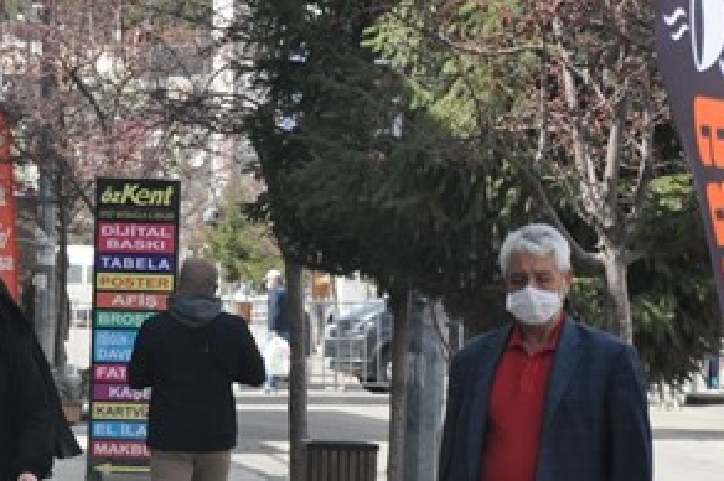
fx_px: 7053
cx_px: 97
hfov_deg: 5.9
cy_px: 412
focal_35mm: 351
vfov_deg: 3.9
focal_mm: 105
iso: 800
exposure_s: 1/800
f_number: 7.1
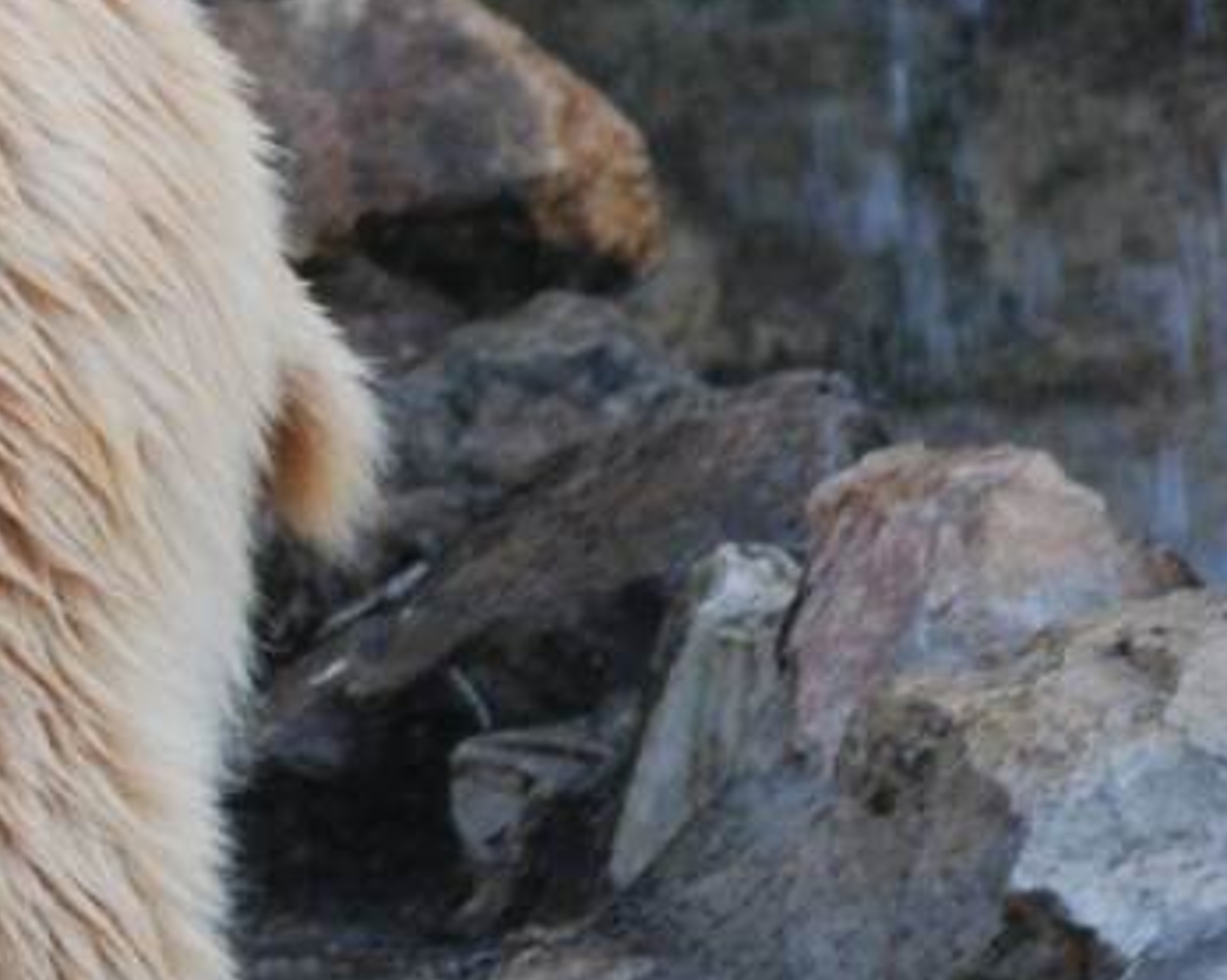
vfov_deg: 2.0
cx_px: -1530
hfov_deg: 2.5
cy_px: 115
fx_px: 28237
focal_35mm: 778
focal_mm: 120
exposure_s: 1/160
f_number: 4.2
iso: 200
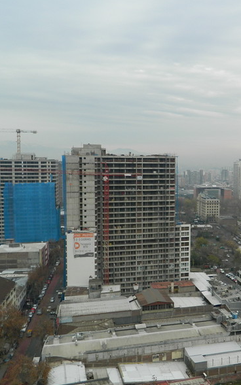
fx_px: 378
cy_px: 195
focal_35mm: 36
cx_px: 164
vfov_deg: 54.0
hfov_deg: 34.9
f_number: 3.1
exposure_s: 1/500
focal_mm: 4.5
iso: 80
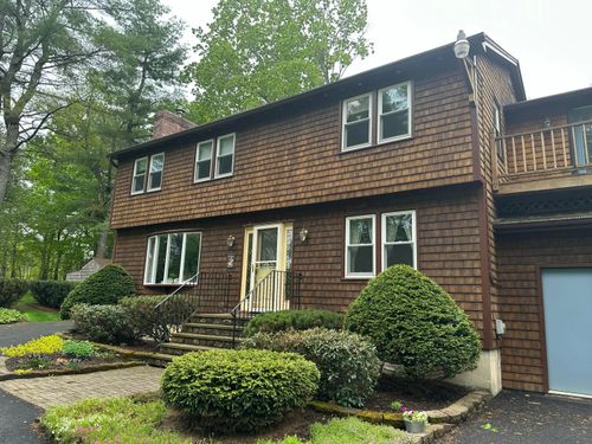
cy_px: 222
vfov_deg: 56.8
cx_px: 296
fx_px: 410
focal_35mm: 24
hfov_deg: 71.6
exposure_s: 1/237
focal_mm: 6.86
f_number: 1.78
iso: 80
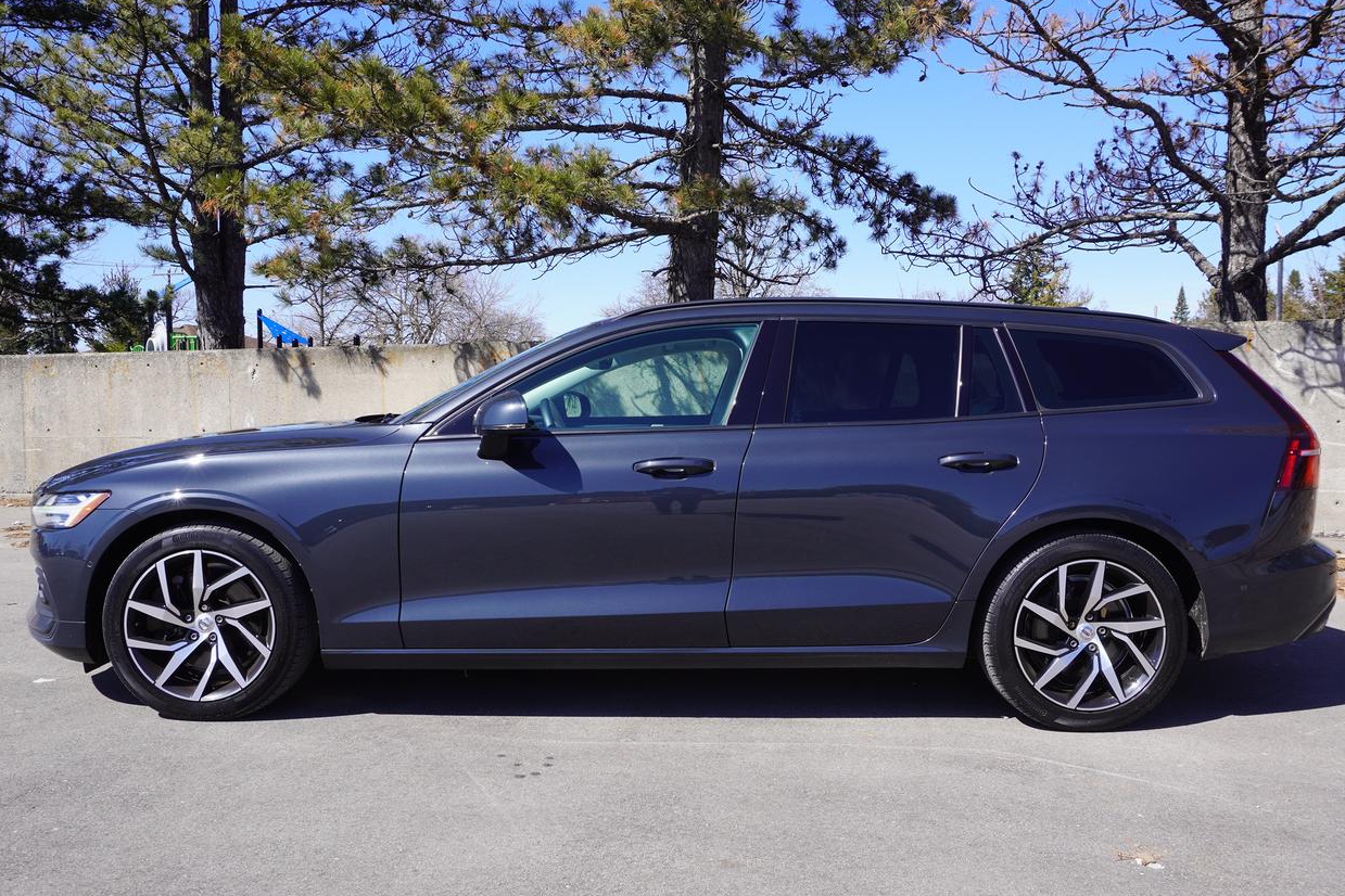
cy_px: 450
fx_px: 1158
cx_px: 685
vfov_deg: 42.3
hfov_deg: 60.3
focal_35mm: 31
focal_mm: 20
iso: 100
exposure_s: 1/125
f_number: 9
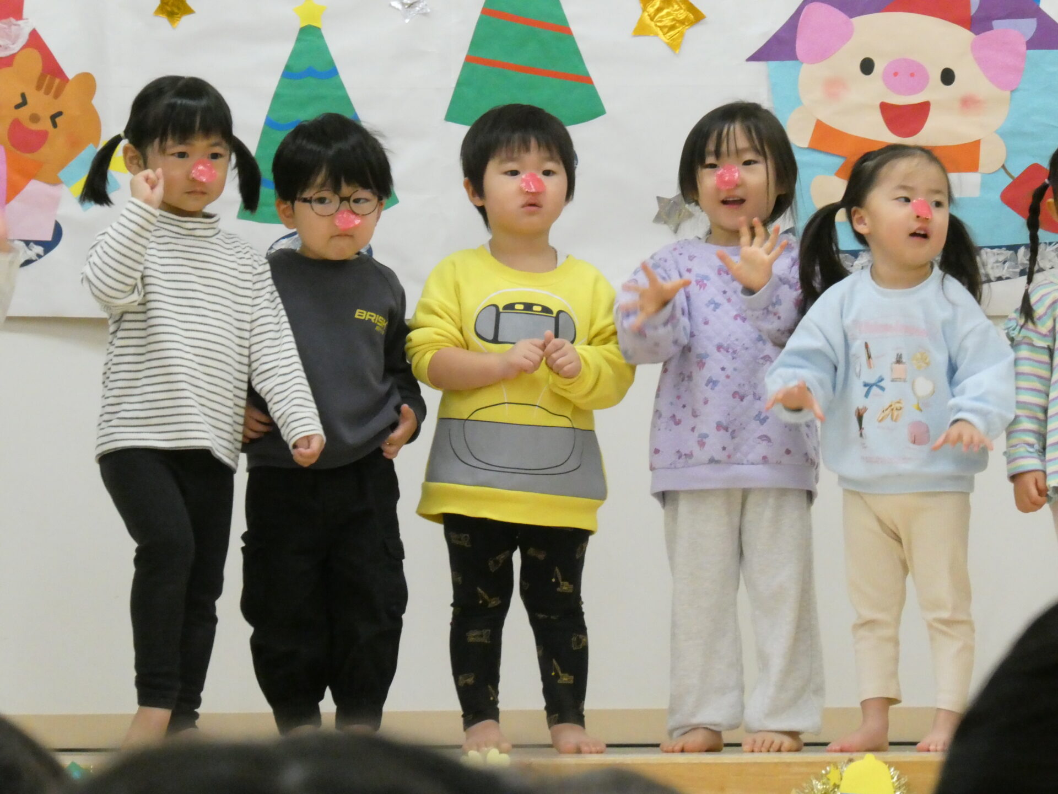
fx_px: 7060
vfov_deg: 6.4
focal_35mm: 231
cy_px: 397
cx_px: 529
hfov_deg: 8.6
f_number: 5.6
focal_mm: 41.4
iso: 1250
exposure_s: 1/80
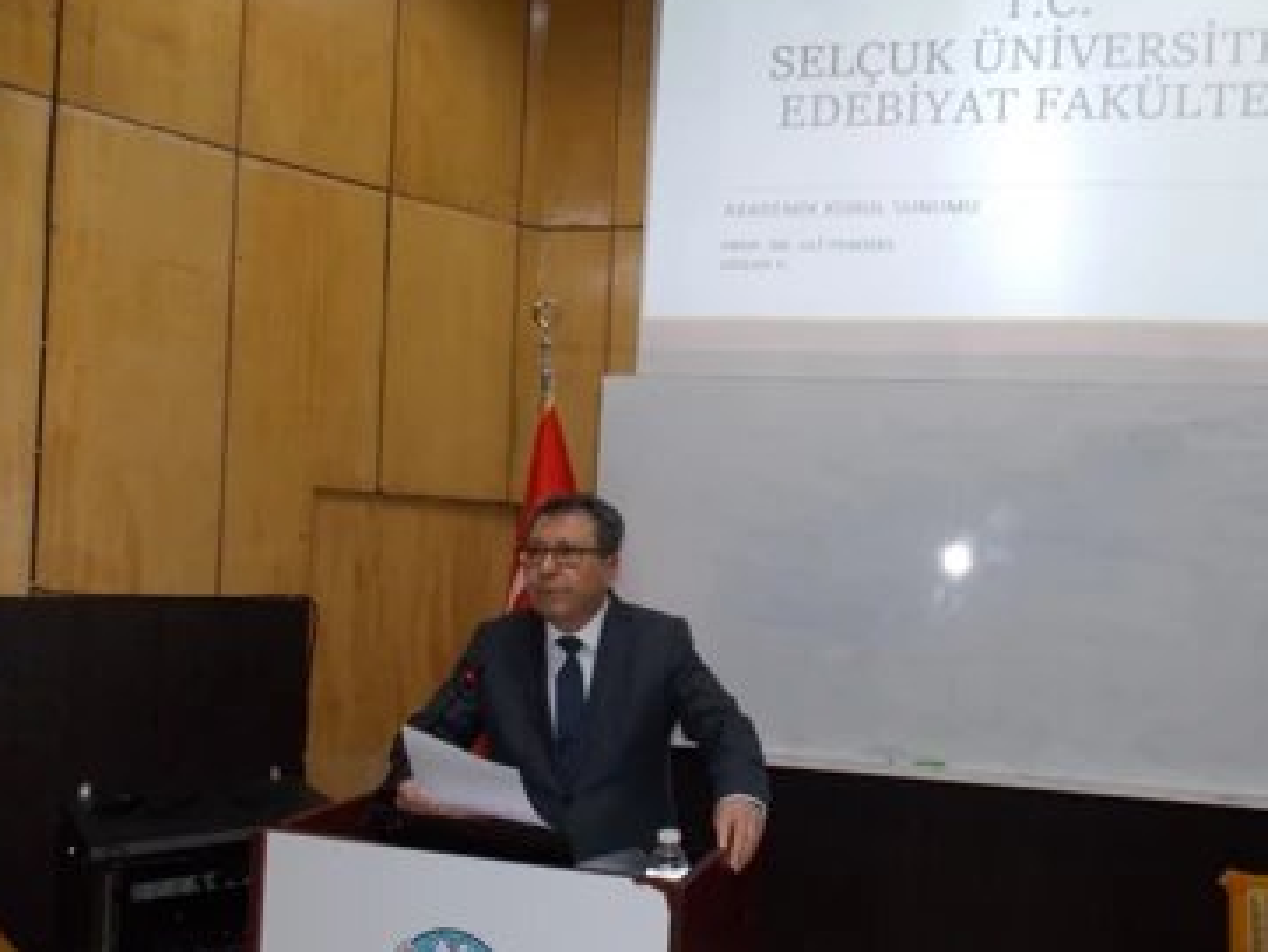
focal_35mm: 28
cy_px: 555
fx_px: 1026
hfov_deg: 62.9
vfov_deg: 49.6
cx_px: 762
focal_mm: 4
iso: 320
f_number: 3.1
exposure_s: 1/30
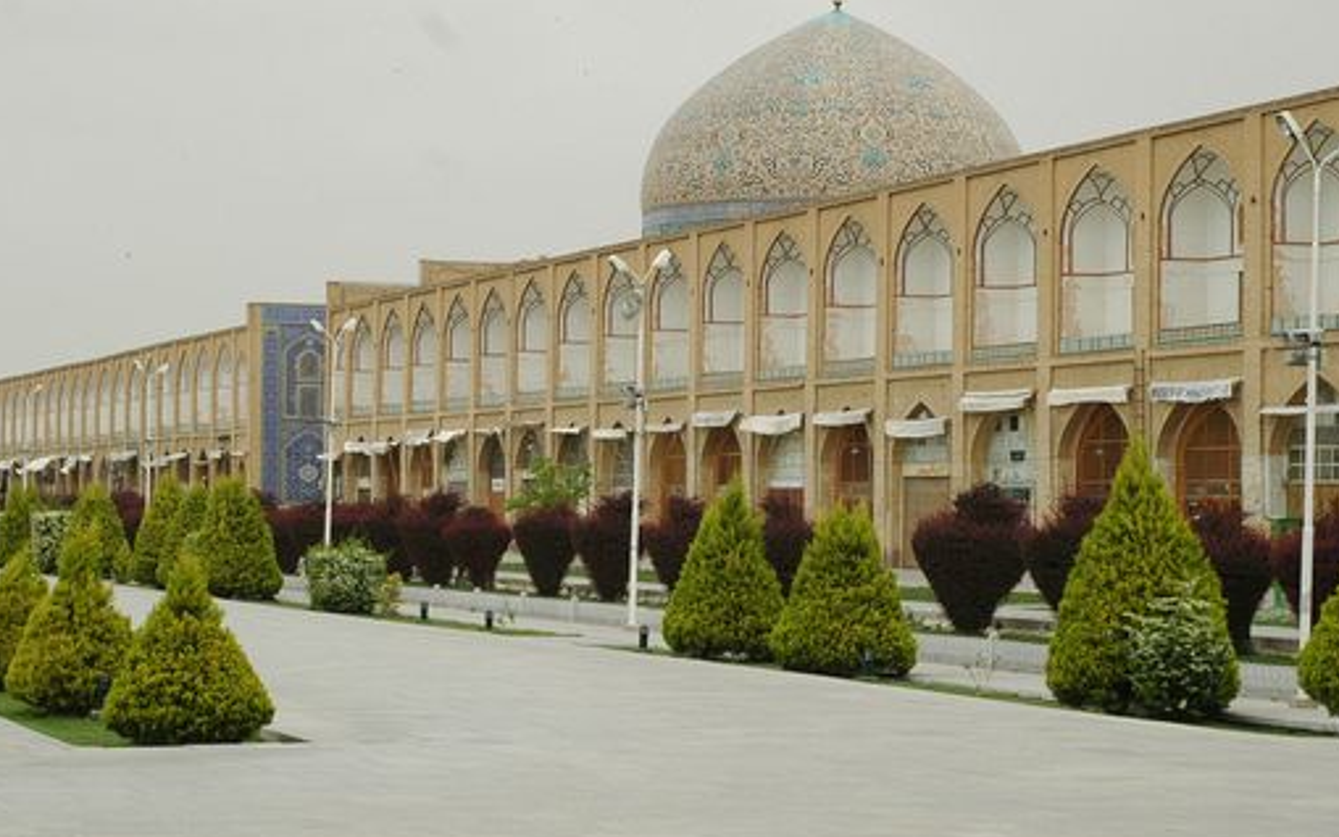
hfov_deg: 23.0
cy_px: 347
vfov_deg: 14.5
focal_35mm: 90
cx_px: 629
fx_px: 3284
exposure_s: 1/320
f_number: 5.6
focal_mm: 50
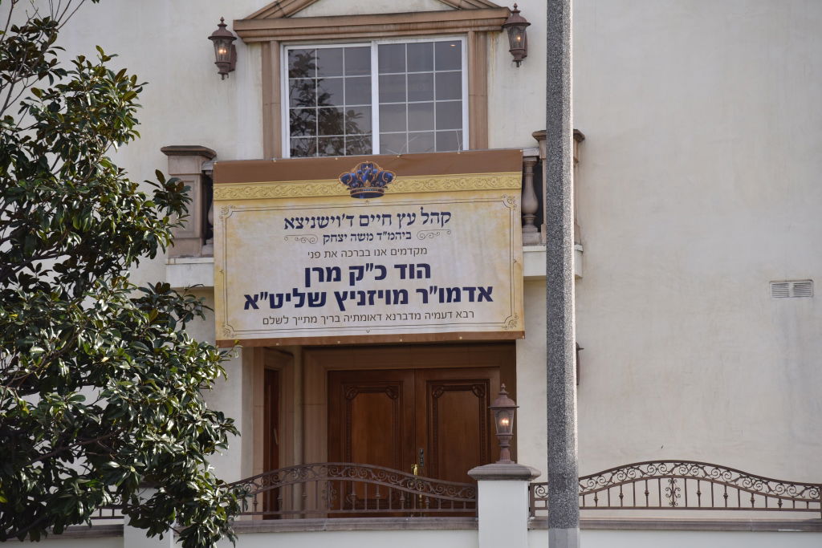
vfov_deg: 11.4
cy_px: 274
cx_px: 411
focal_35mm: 120
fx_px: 2740
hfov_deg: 17.1
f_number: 4.5
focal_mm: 120
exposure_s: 1/800
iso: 125
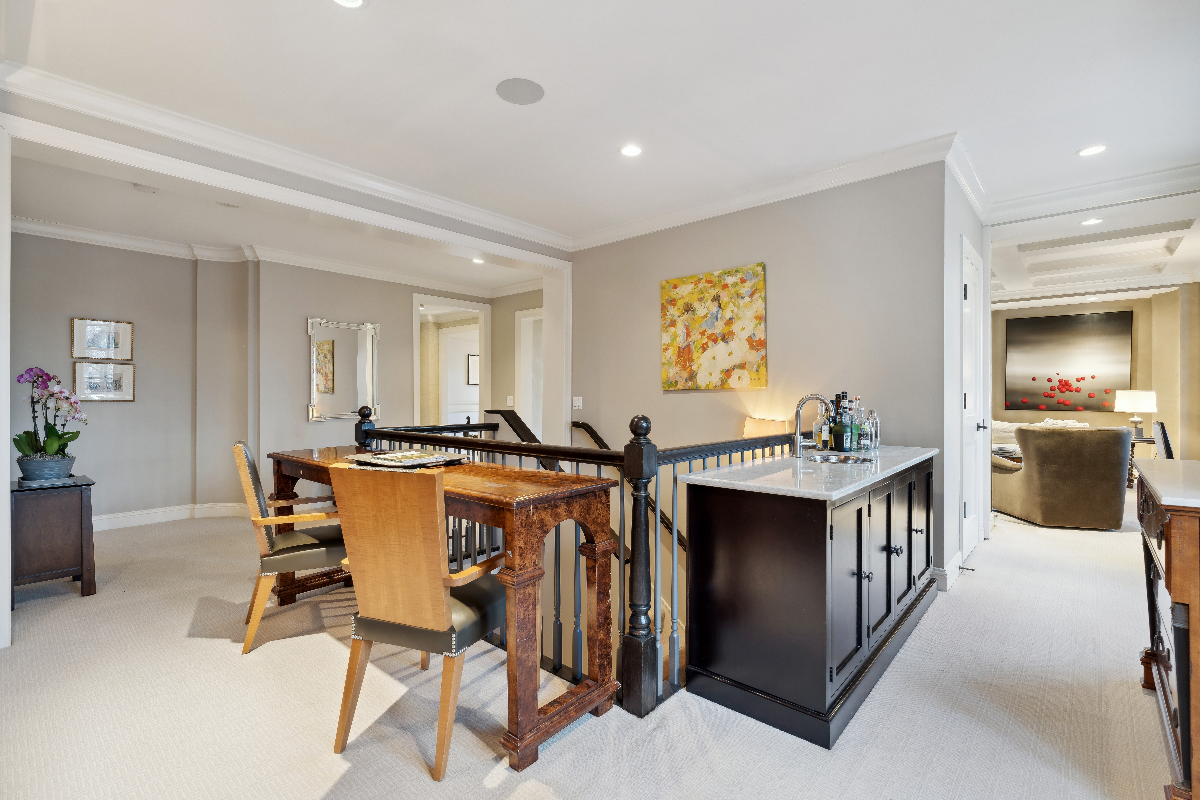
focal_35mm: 16
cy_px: 400
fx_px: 533
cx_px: 600
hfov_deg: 96.7
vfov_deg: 73.7
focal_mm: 16
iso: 320
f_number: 7.1
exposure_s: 1/2.5
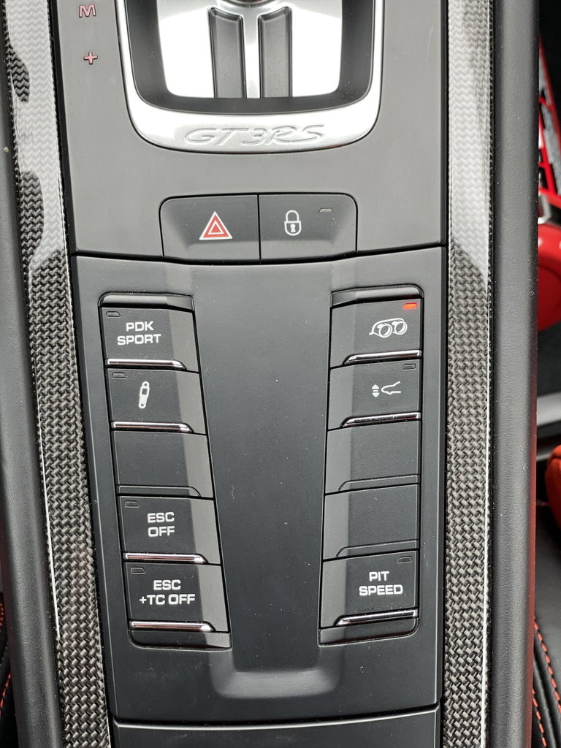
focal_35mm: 52
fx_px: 1124
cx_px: 280
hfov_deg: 28.0
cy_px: 374
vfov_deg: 36.8
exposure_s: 1/90
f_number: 2
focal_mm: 6
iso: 80
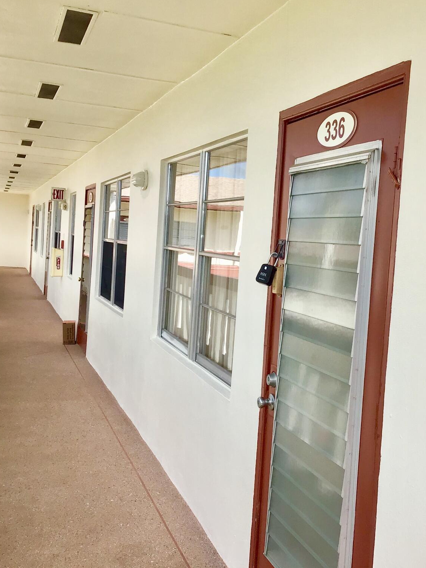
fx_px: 689
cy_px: 283
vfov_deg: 44.8
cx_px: 296
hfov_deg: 33.9
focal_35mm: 42
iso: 25
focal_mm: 3.3
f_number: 2.4
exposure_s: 1/905
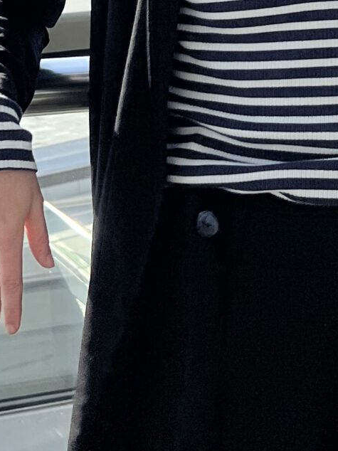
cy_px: -114
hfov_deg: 14.1
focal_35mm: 105
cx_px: 219
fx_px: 1368
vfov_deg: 17.7
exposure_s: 1/3356
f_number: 1.5
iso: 50
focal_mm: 5.7
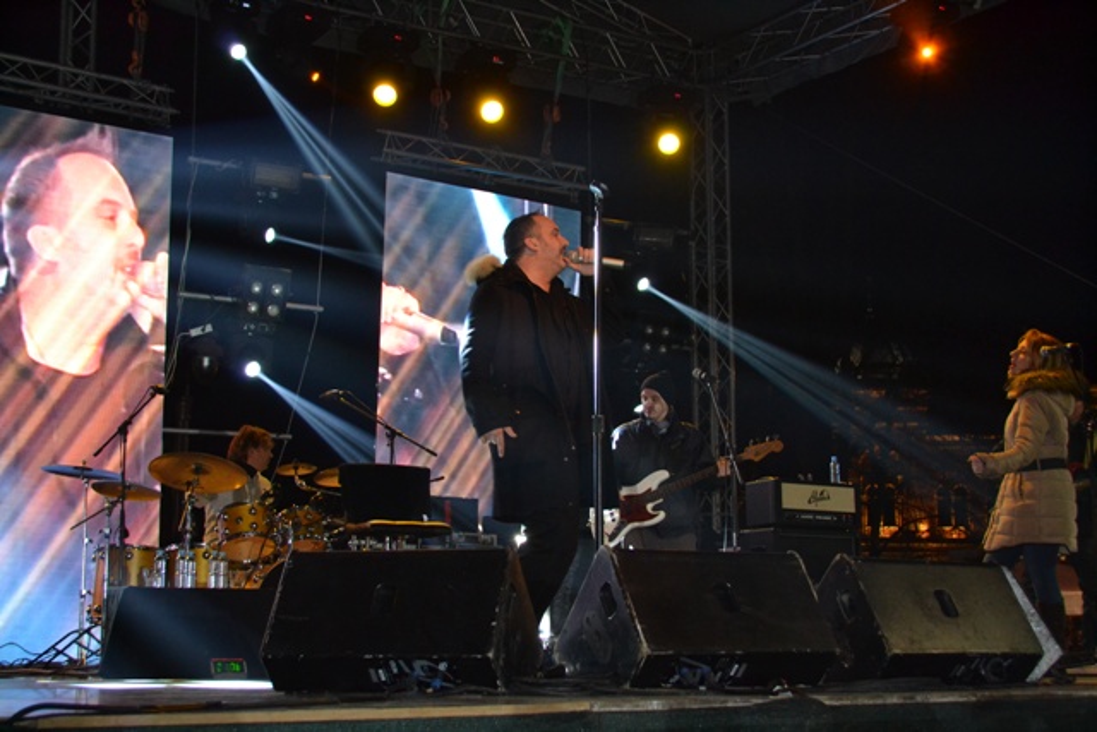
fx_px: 1600
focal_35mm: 52
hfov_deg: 37.8
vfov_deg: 25.8
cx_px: 548
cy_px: 366
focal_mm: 35
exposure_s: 1/60
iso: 1800
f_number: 5
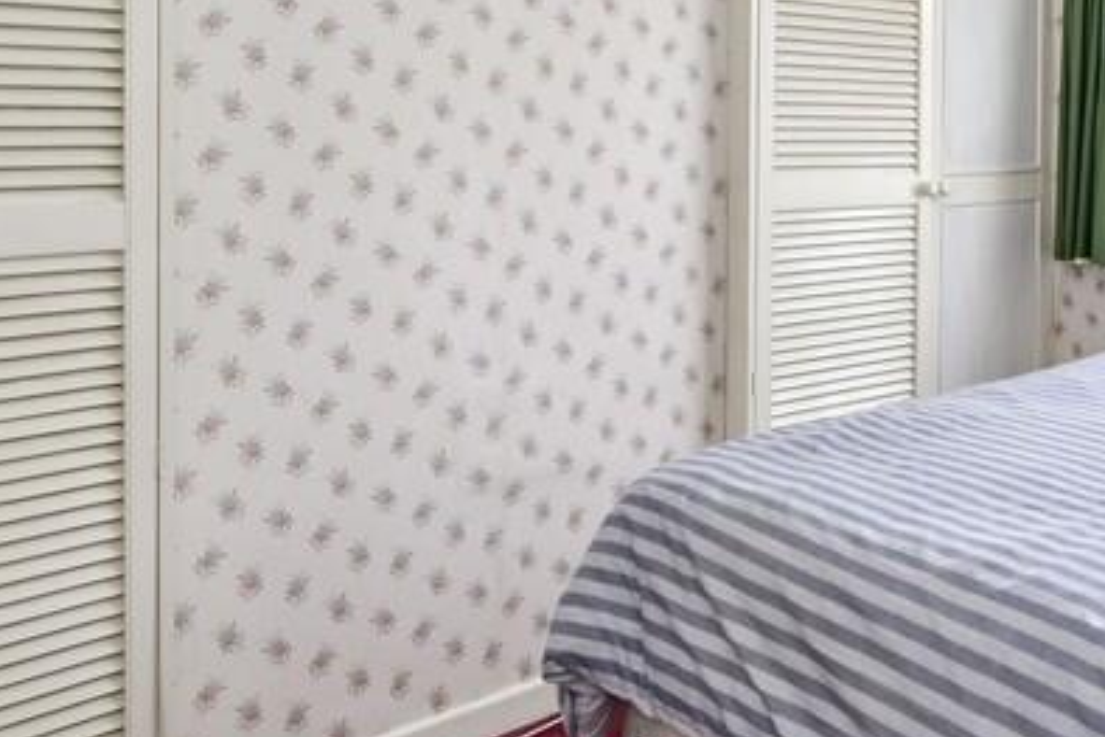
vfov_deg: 33.0
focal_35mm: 39
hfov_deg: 46.9
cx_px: 883
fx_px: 1197
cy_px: 119
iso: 640
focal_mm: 10
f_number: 8
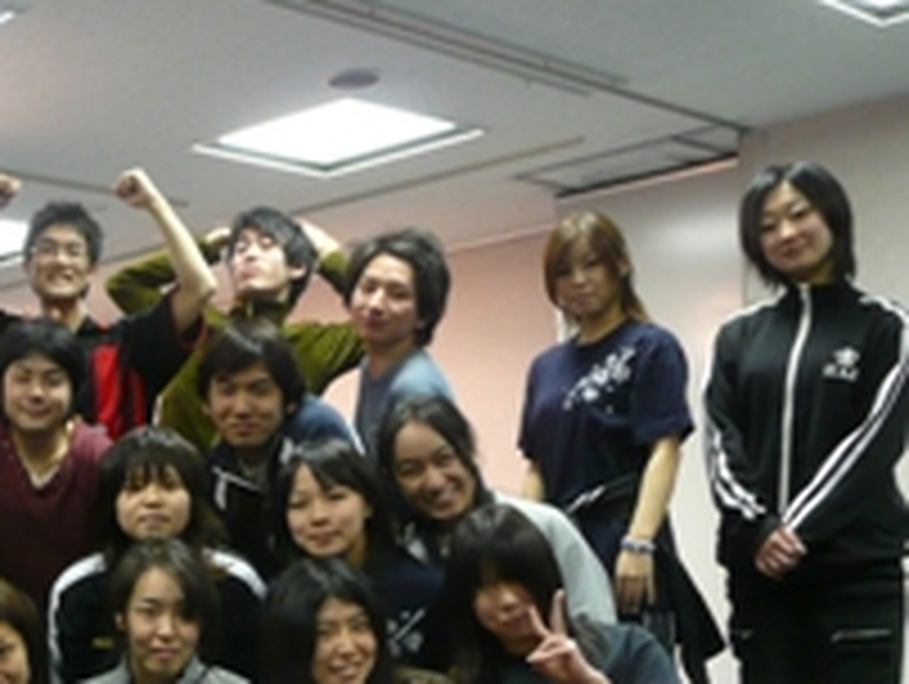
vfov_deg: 21.3
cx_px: -22
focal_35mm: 68
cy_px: 574
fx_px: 1788
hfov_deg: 26.8
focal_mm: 5.2
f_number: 3.5
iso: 200
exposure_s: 1/8
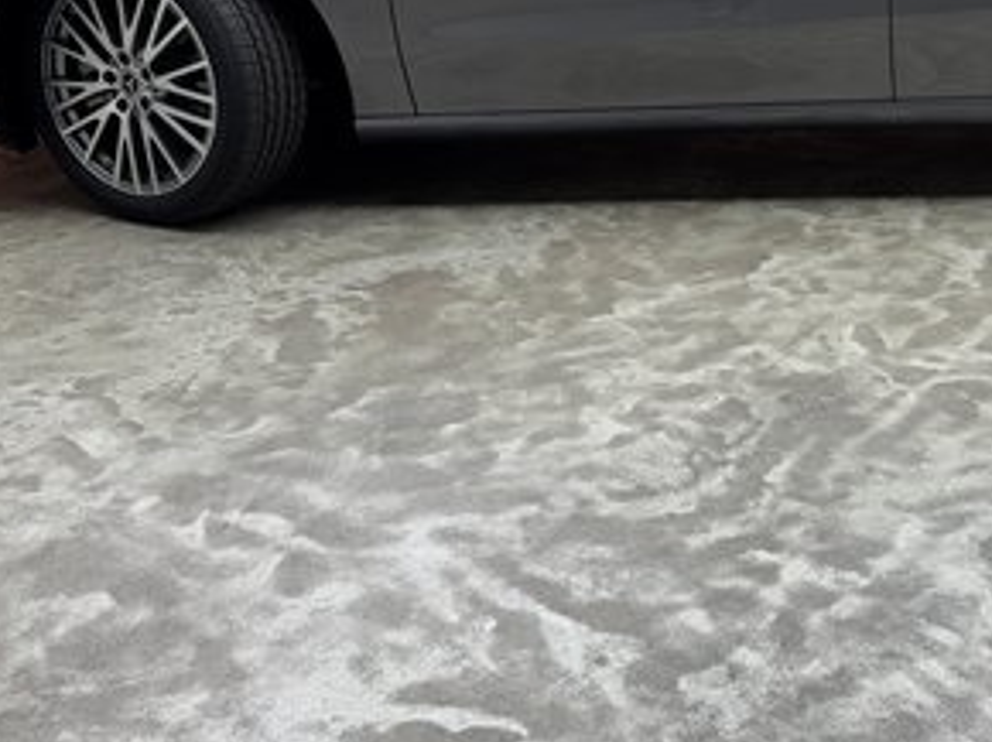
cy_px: 150
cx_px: 800
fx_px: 1518
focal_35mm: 53
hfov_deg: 35.0
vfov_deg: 27.0
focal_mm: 6.76
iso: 50
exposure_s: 1/120
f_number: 1.78
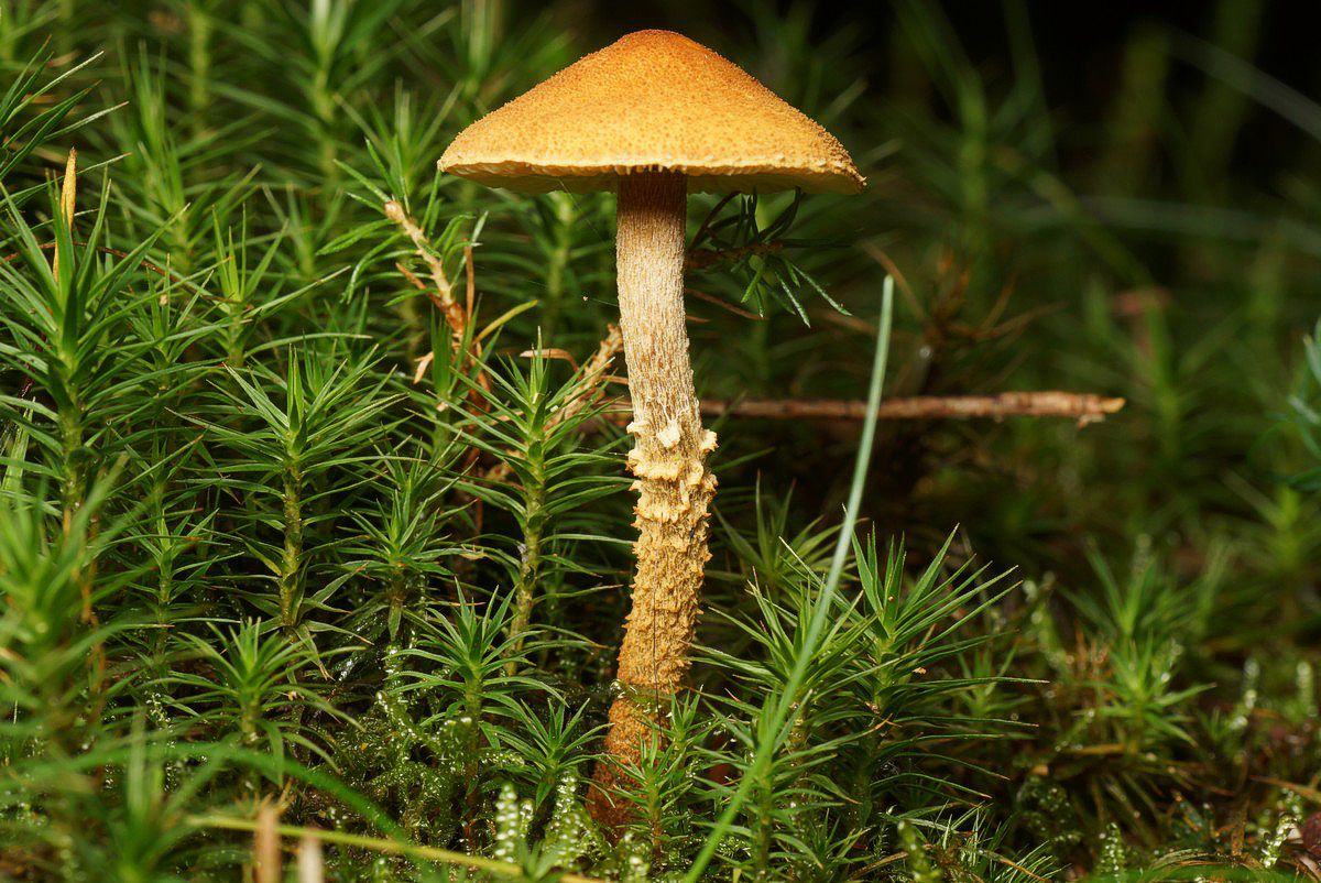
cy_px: 442
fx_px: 4957
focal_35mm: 135
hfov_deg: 15.2
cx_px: 660
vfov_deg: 10.2
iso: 100
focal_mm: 90
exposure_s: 1/60
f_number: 16
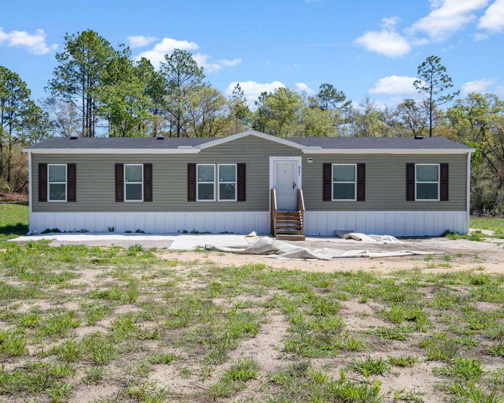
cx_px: 255
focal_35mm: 40
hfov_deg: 45.8
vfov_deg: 37.3
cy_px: 201
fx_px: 597
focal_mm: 35
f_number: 22
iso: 125
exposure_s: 1/8
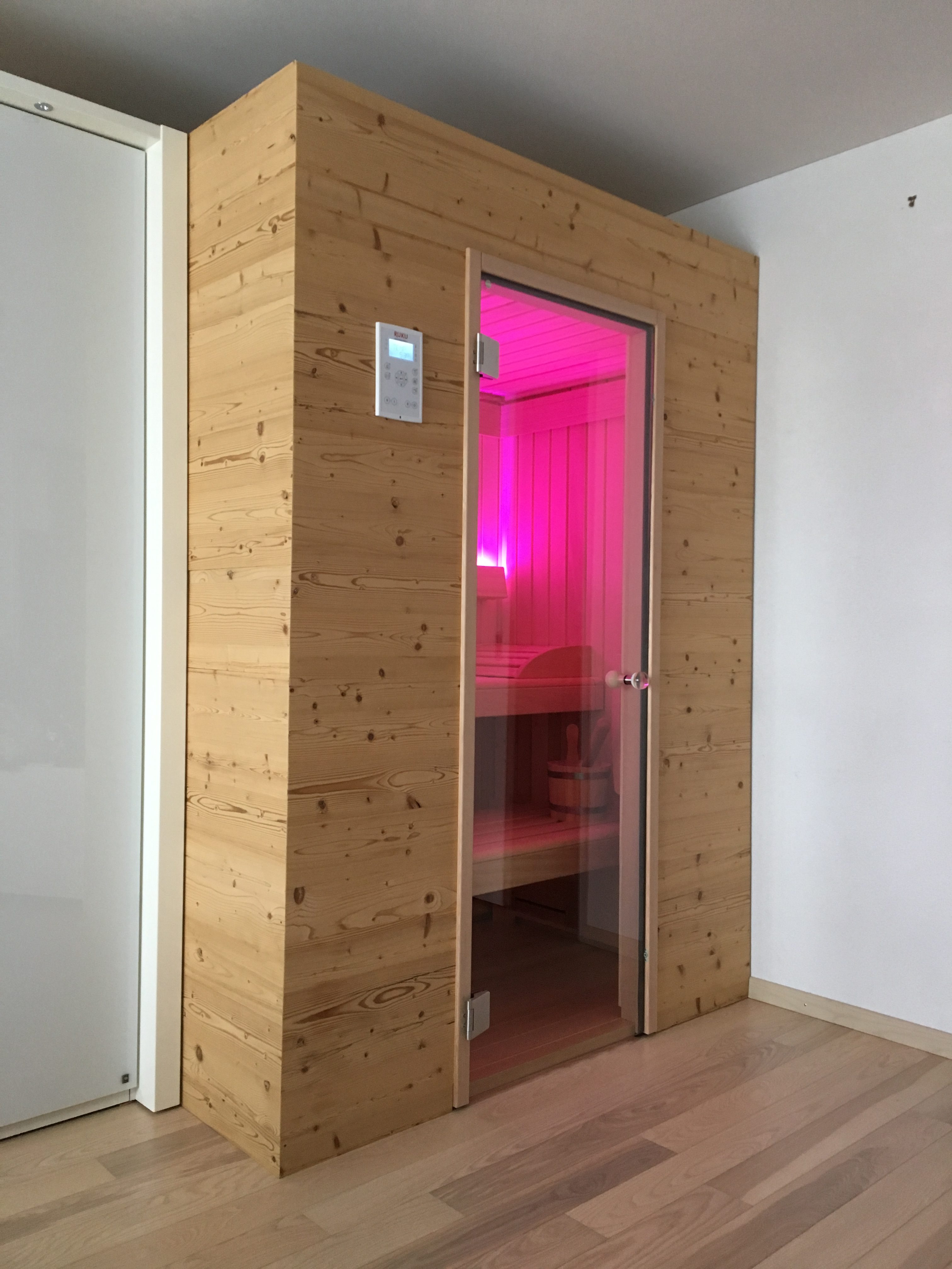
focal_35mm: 29
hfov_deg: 48.2
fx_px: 1063
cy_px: 634
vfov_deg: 61.7
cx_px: 476
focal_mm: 4.15
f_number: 2.2
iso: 160
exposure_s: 1/33
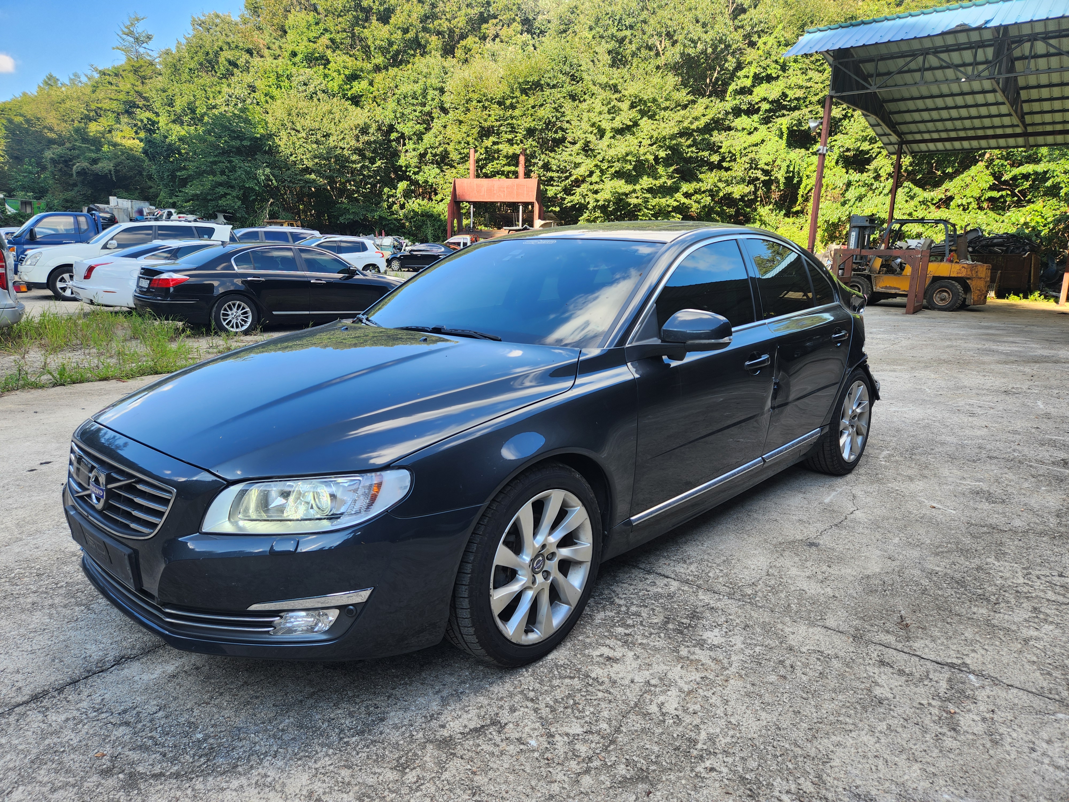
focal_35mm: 23
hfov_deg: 73.9
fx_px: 710
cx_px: 534
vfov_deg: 58.9
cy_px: 401
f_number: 1.8
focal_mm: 5.4
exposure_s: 1/192
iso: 20
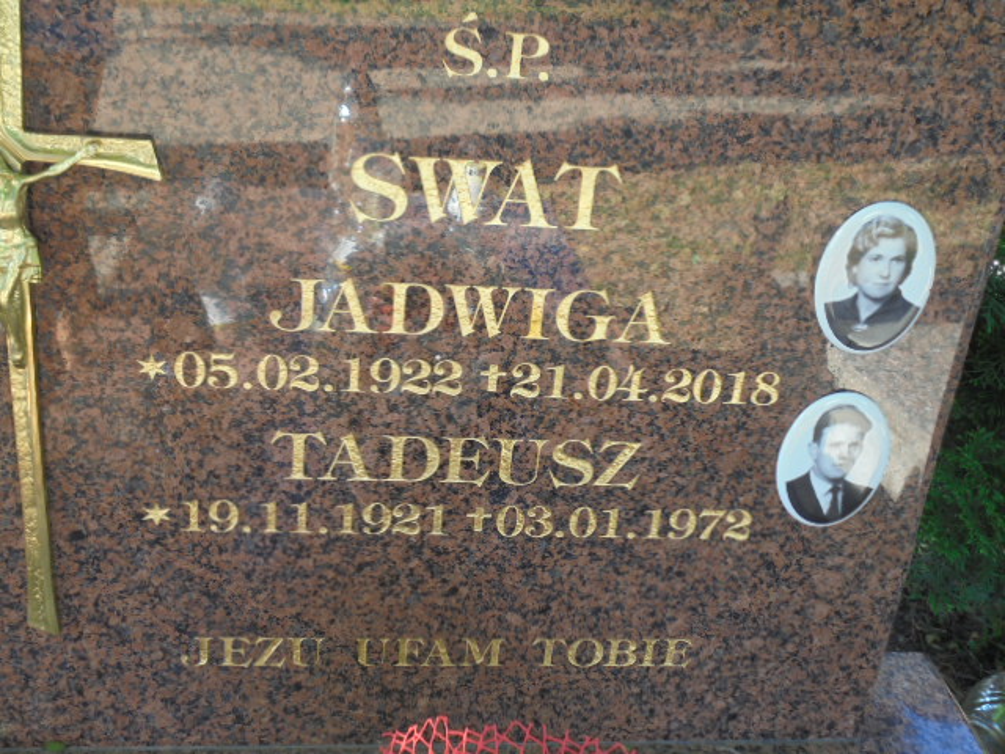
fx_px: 1248
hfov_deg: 43.9
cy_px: 377
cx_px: 502
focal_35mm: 43
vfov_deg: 33.6
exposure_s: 1/30
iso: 100
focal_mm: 7.8
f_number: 4.5
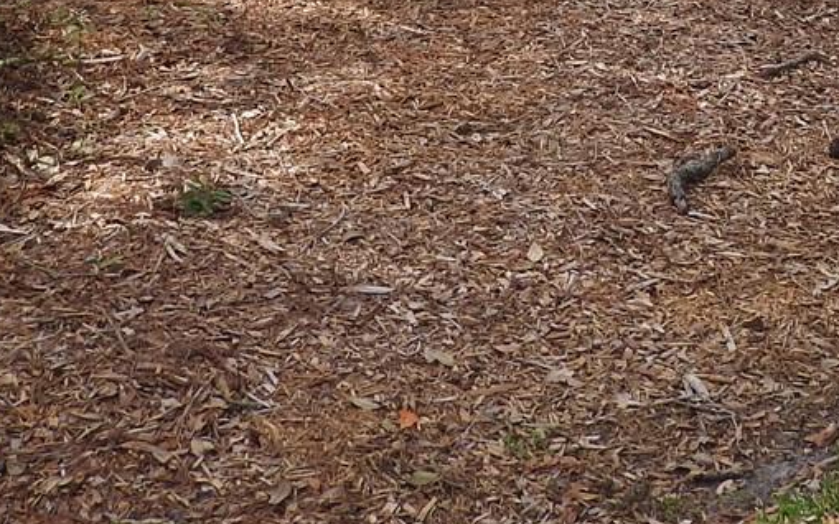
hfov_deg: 25.6
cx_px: 585
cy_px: -428
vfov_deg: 14.3
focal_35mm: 80
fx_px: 1829
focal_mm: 4.3
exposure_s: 1/250
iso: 100
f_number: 3.3
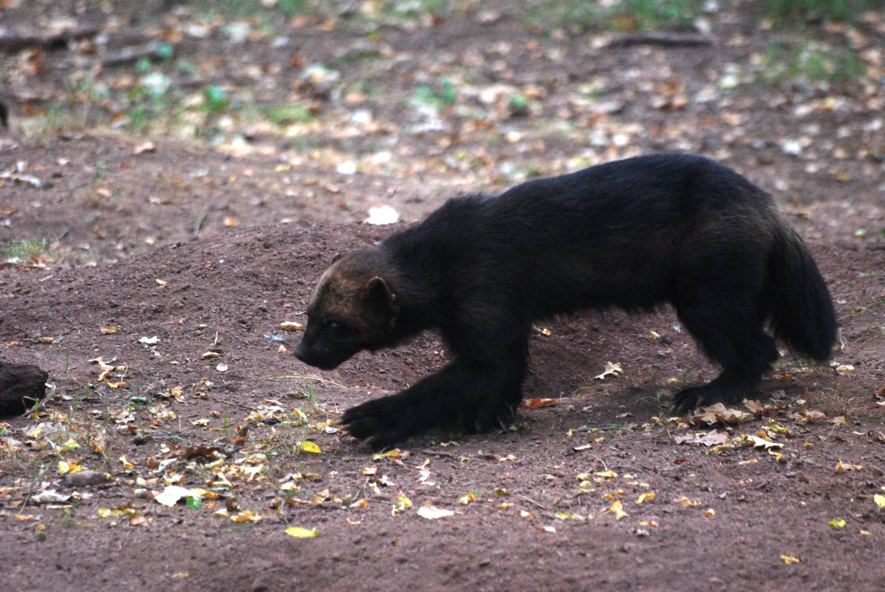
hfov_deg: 4.6
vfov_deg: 3.1
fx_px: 11075
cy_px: 296
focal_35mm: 450
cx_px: 442
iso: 1000
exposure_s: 1/160
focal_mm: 300
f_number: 5.6
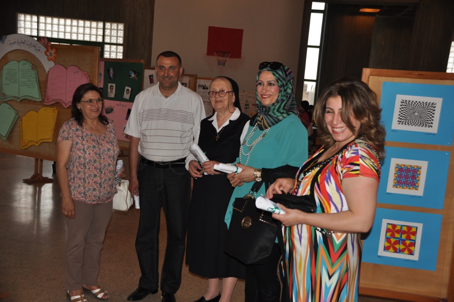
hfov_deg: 49.6
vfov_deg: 34.1
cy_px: 151
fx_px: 491
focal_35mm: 39
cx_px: 227
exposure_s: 1/60
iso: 400
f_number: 3.8
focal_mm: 26
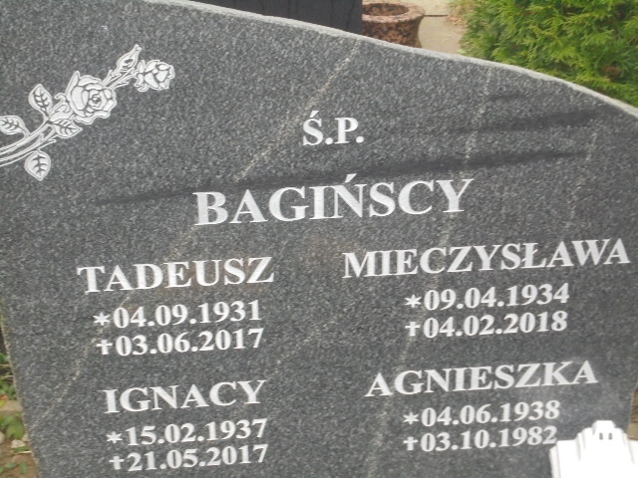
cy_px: 239
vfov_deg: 20.2
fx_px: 1345
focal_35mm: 73
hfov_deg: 26.7
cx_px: 319
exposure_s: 1/25
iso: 400
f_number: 6.1
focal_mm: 13.1
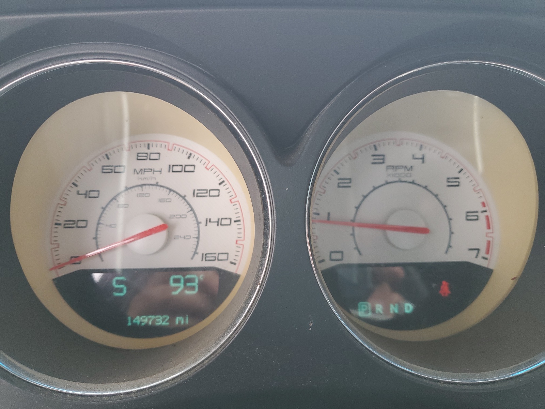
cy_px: 204
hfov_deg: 67.3
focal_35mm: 26
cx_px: 272
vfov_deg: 53.1
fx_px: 409
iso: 87
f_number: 1.5
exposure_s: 1/120
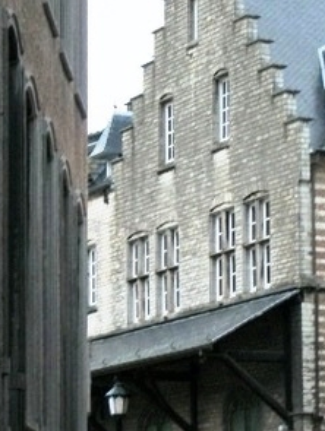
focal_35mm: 195
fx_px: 2436
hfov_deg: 7.6
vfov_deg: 10.1
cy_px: 324
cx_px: 258
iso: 250
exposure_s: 1/80
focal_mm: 17.1
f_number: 5.2
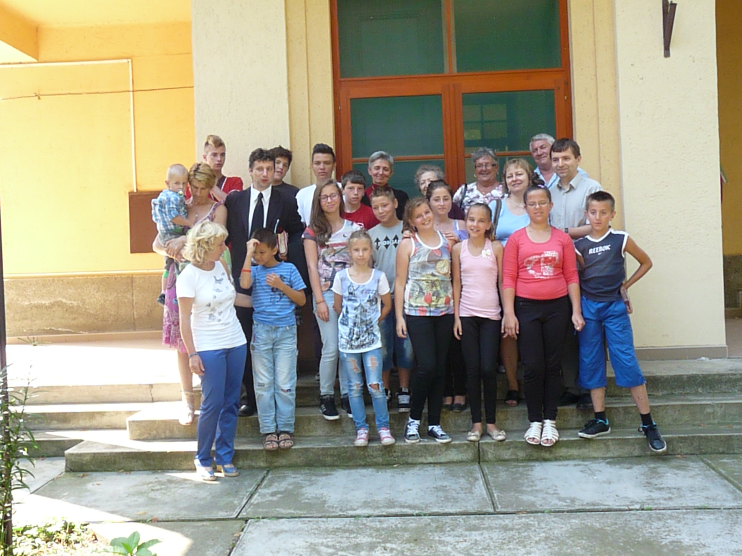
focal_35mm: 37
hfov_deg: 50.1
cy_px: 278
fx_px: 793
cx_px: 371
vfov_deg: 38.7
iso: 800
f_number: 5
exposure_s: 1/250
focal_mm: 6.6
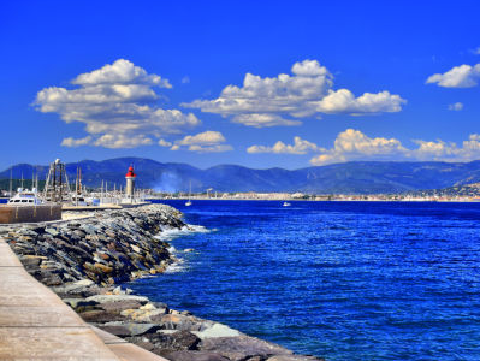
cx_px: 273
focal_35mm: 91
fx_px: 1263
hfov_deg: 21.5
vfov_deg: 16.3
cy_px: 160
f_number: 9
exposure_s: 1/320
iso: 200
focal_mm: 42
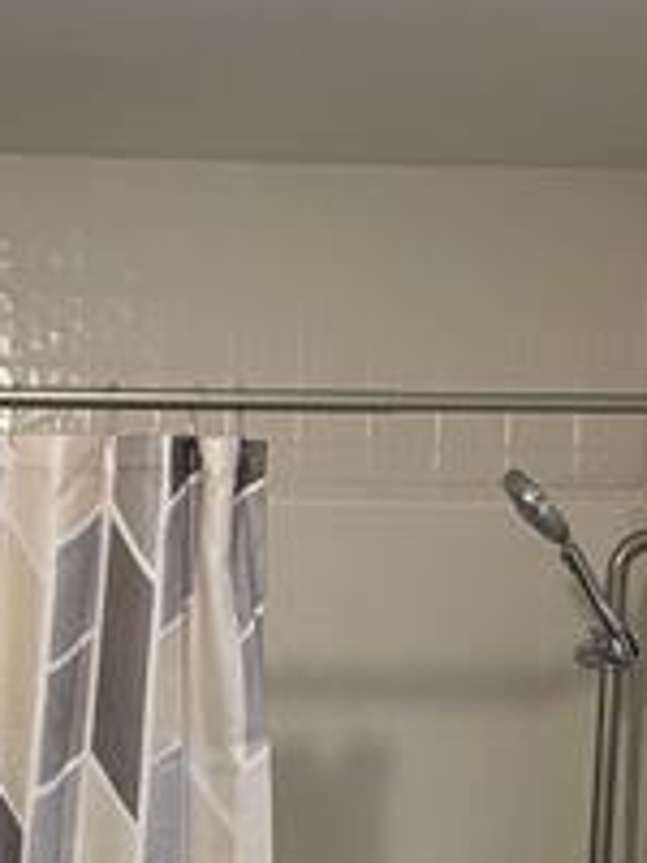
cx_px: 56
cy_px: 1264
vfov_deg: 17.7
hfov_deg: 14.6
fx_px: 2492
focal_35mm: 100
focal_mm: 4.2
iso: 100
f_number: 1.6
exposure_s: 1/60
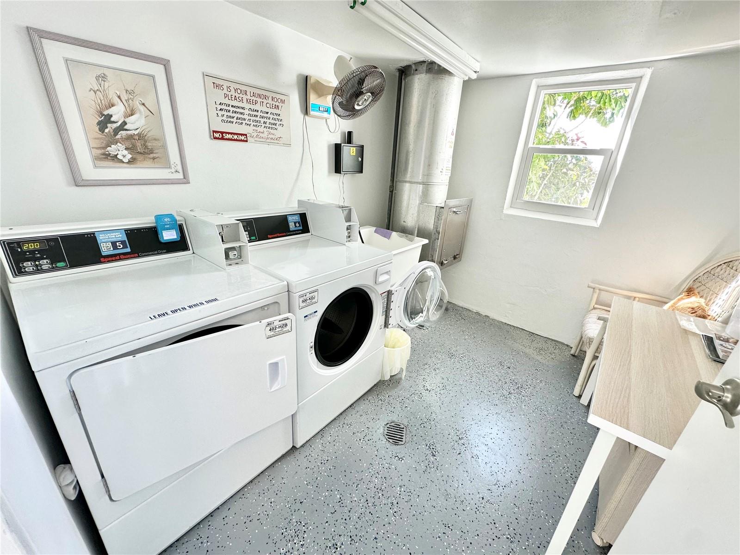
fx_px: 299
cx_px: 370
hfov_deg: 102.1
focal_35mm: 14
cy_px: 278
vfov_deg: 85.7
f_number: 2.2
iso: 125
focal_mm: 2.22
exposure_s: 1/120
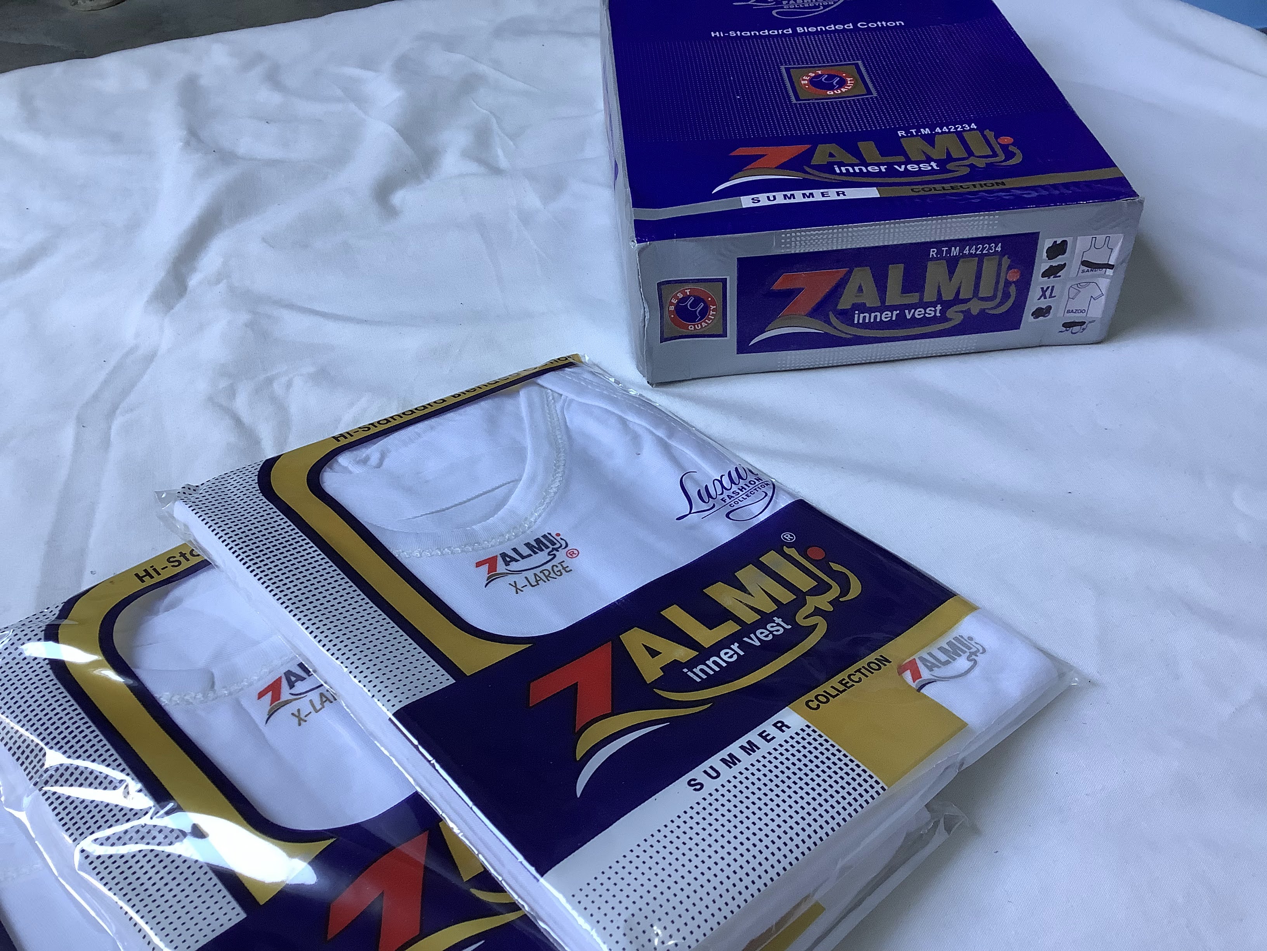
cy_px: 476
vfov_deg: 45.4
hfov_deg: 58.4
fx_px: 1135
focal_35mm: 31
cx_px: 634
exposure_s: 1/60
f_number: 2.4
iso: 100
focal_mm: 3.3
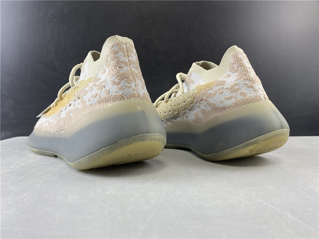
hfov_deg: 67.3
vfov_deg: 53.1
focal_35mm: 26
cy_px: 120
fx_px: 240
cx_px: 160
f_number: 1.8
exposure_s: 1/50
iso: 64
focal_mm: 4.25
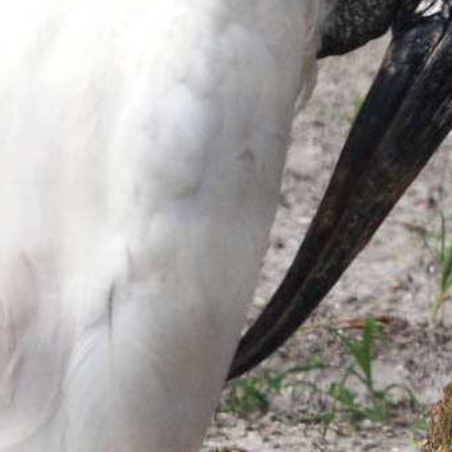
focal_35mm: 606
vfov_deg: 2.9
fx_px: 8952
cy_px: 270
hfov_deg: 2.9
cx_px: 328
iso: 400
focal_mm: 100
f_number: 5.6
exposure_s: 1/500
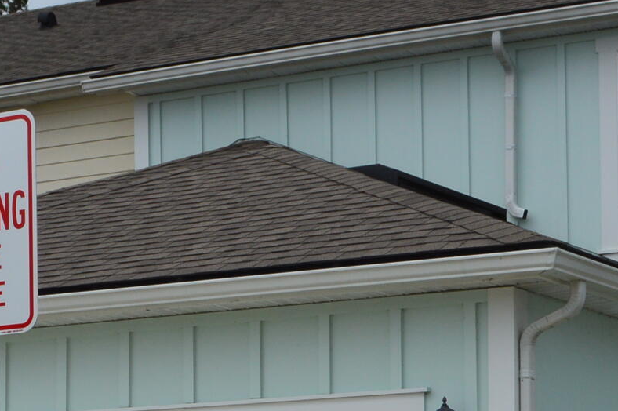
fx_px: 2350
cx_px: 181
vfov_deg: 9.8
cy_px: 559
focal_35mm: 137
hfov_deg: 14.9
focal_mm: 24
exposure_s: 1/500
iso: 200
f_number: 11
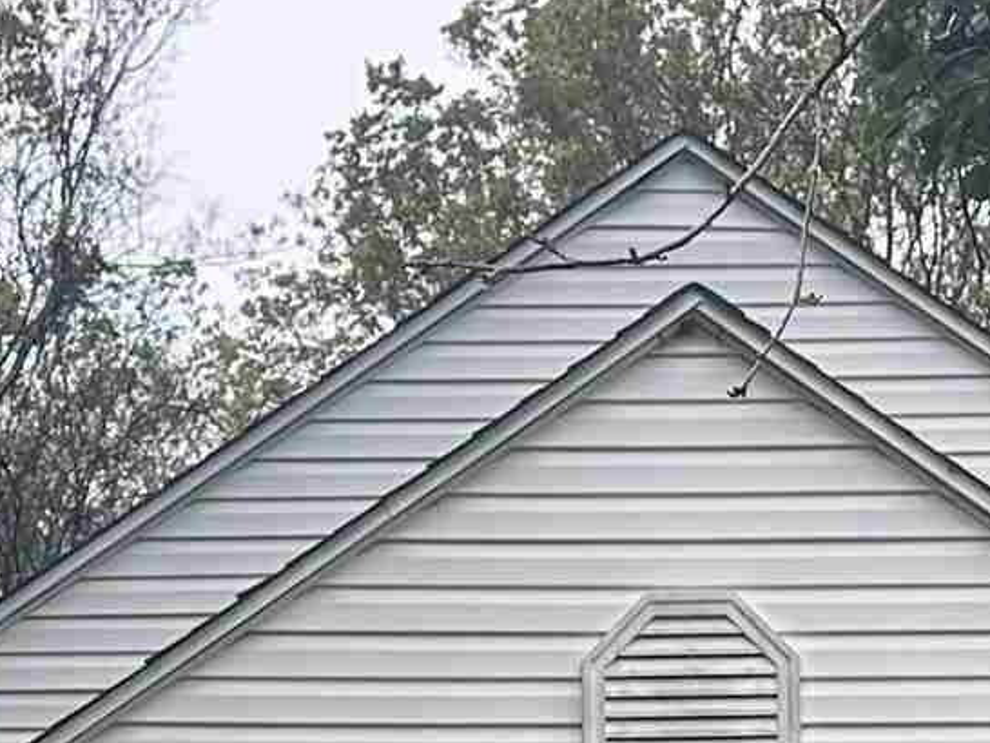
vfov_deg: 10.0
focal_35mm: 135
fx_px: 3863
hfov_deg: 14.6
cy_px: 1615
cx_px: 626
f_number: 1.78
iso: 80
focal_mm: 6.86
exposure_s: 1/311
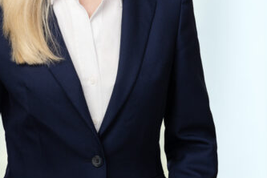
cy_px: -22
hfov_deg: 10.9
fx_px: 1402
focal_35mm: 189
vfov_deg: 7.2
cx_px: 79
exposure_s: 1/200
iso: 320
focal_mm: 82
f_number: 11
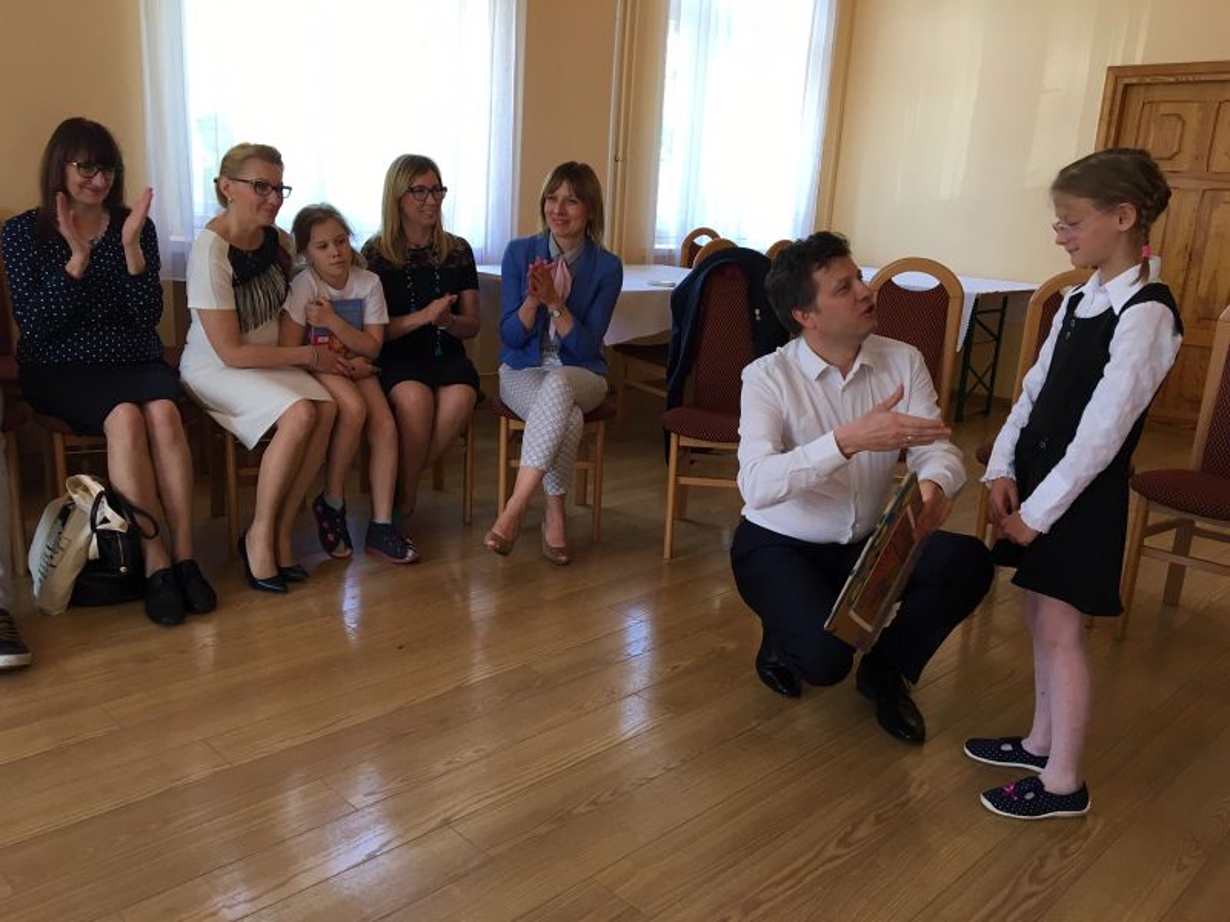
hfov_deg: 61.7
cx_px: 615
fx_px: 1030
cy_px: 461
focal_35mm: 29
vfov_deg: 48.2
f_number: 2.2
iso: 40
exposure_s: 1/33
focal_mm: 4.15
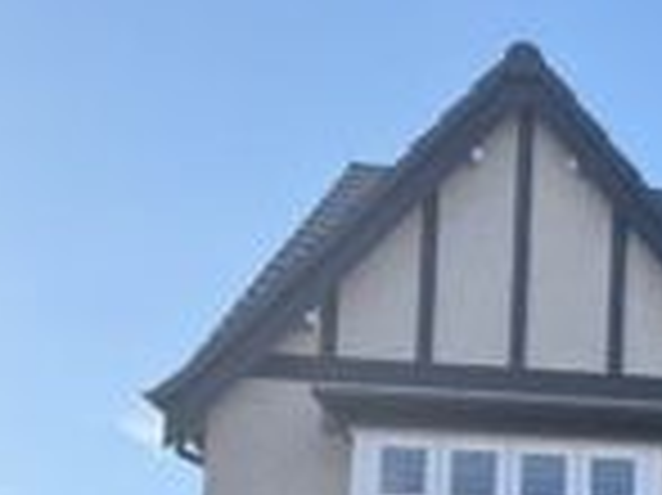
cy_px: 756
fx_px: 1624
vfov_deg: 15.8
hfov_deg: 20.1
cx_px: 973
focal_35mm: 85
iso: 64
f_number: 1.6
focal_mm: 5.96
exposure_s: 1/1706
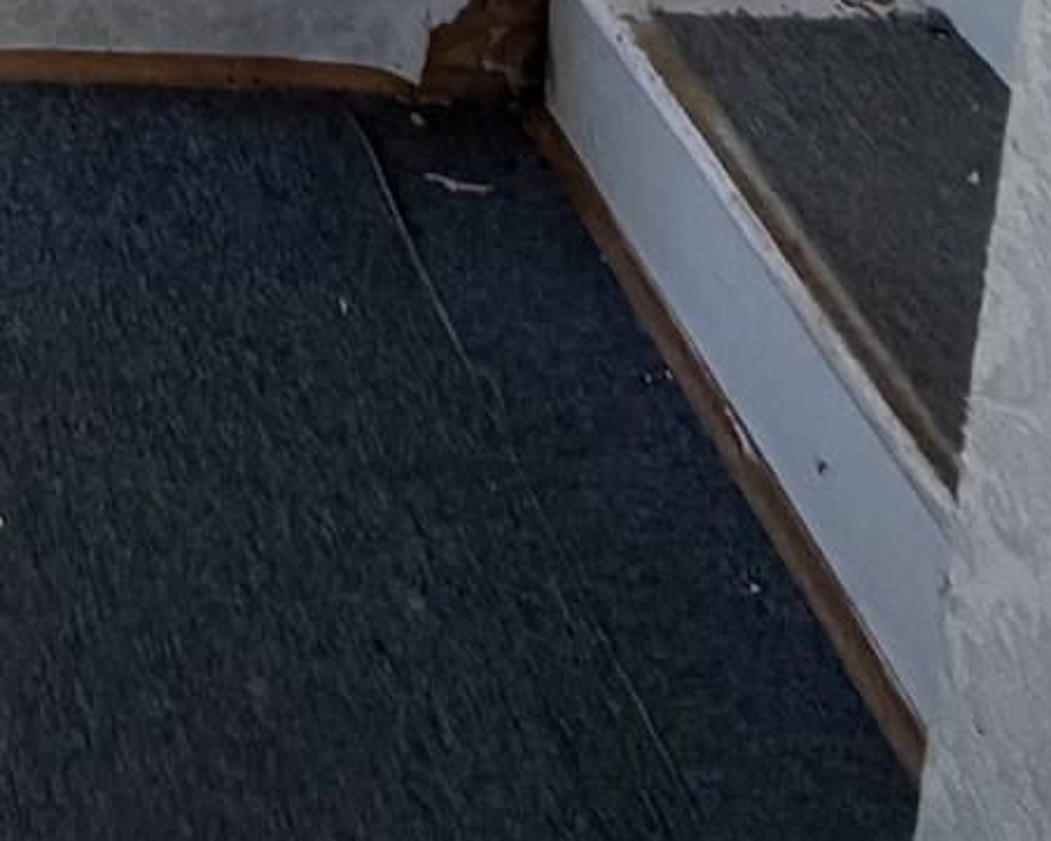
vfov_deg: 14.0
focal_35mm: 70
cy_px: -1247
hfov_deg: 21.8
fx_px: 2177
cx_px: -598
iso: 200
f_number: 2.2
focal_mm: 2.22
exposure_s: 1/121
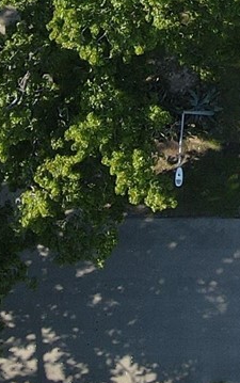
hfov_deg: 8.8
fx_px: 1514
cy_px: -405
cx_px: 401
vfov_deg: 12.5
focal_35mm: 145
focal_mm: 4.5
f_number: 2.8
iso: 100
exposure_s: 1/240
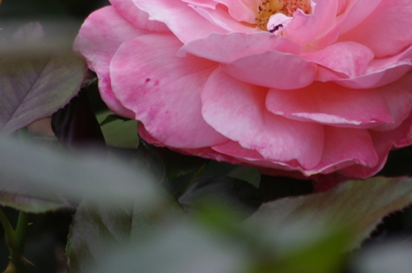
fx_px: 10938
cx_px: 267
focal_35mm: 957
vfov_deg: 1.4
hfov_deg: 2.2
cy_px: 7
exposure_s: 1/400
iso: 400
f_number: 8
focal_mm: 300
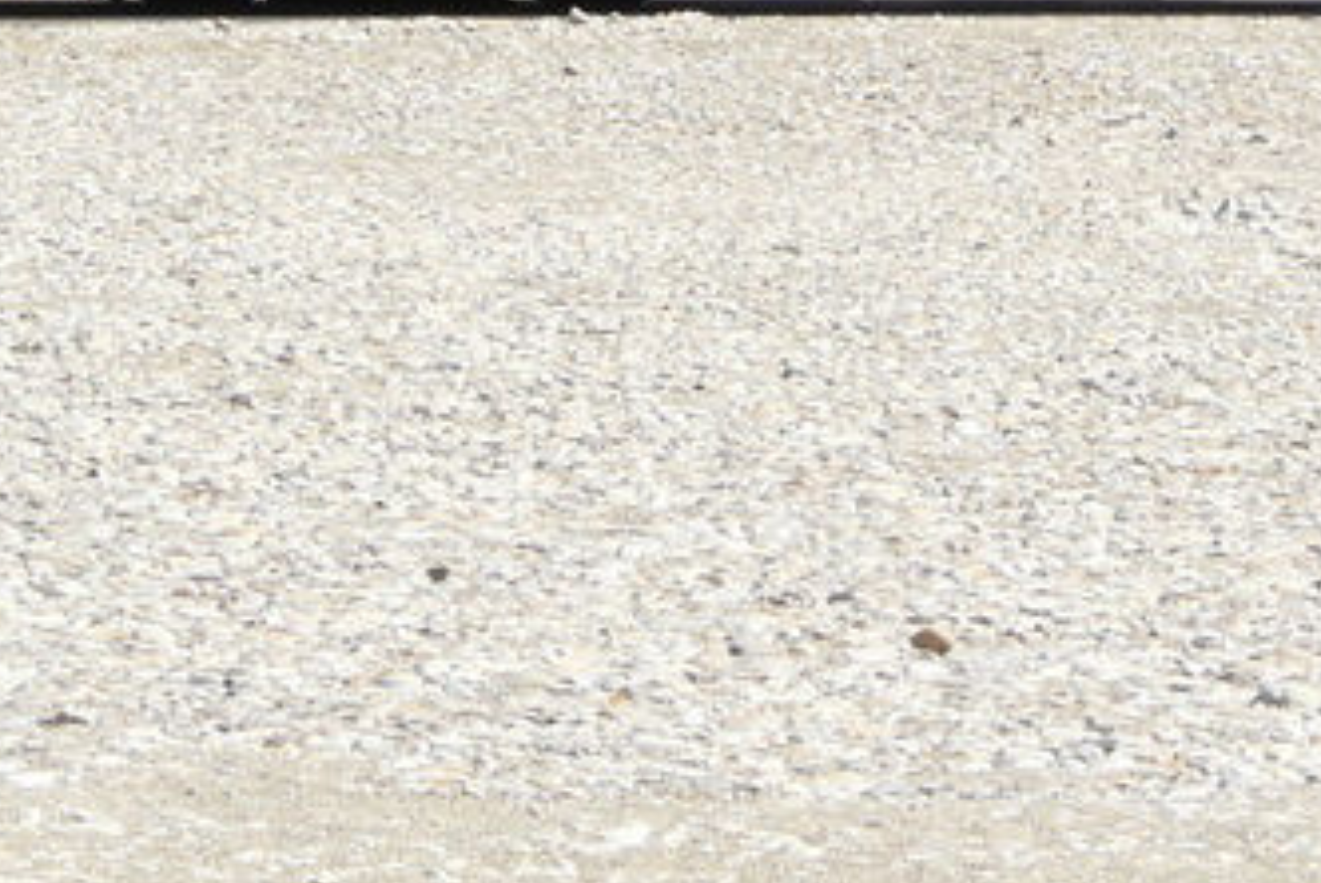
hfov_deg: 6.5
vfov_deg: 4.3
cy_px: -573
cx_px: 1035
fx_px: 11605
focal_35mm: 316
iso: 100
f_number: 5.6
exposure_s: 1/320
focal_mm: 16.6
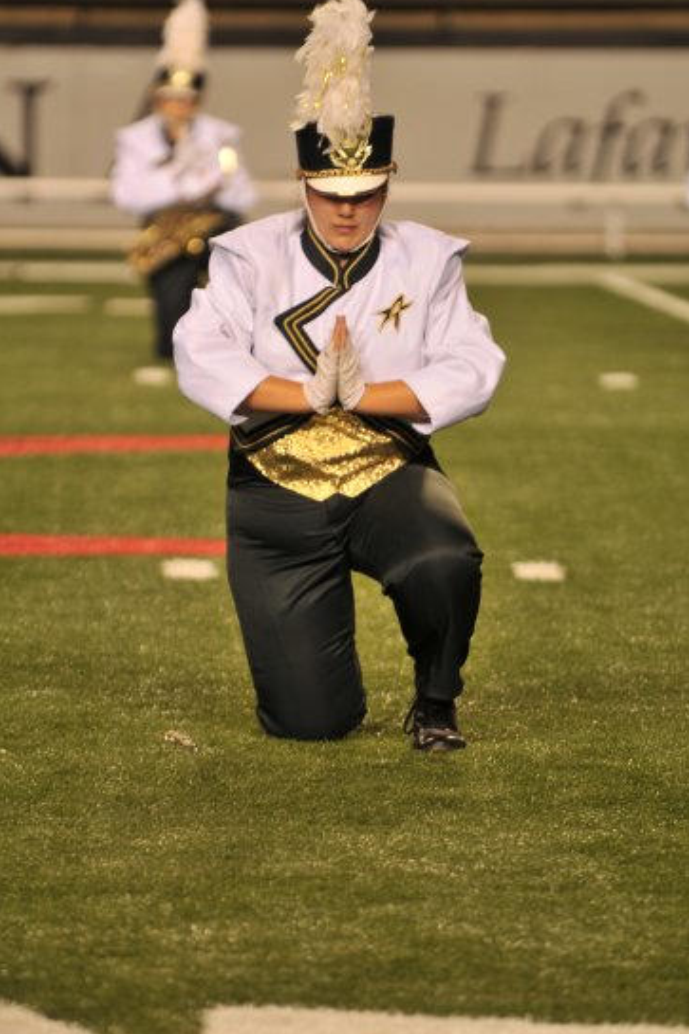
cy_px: 526
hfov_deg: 4.2
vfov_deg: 6.2
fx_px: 9479
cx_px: 314
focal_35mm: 330
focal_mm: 200
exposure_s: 1/80
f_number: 2.8
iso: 200
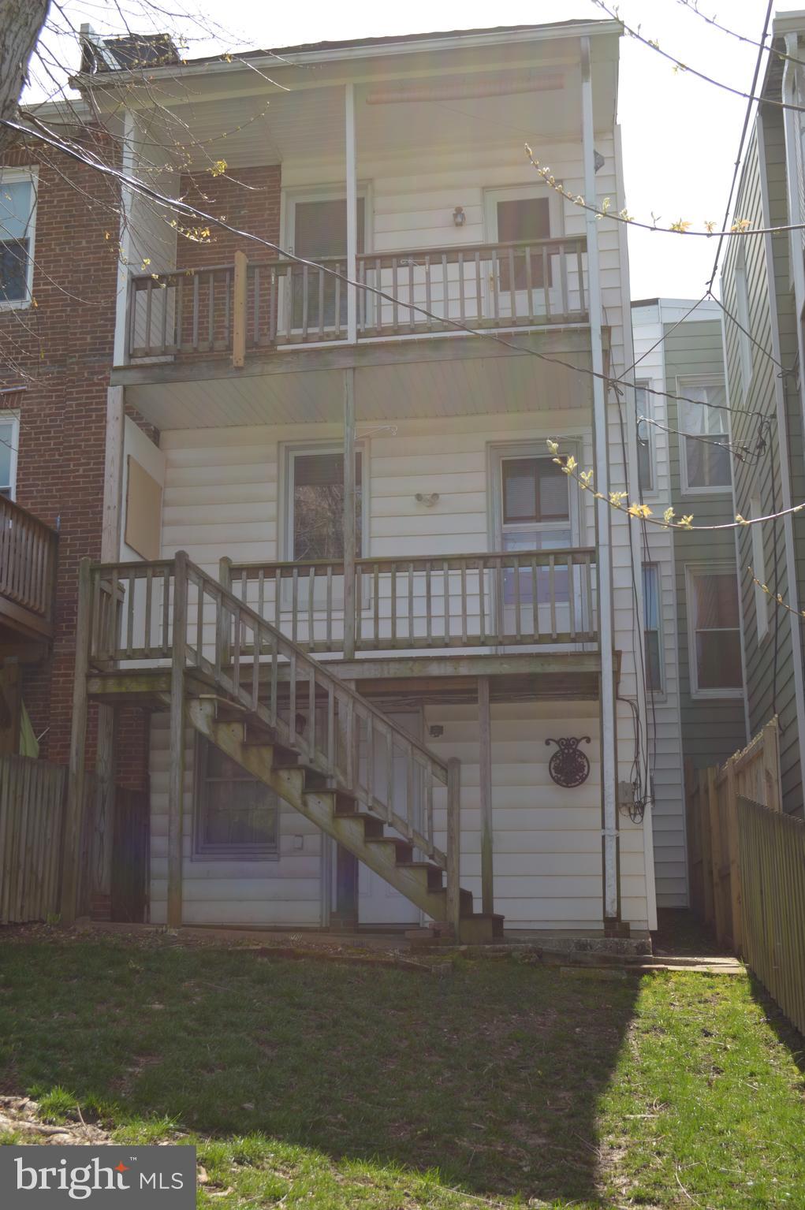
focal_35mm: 42
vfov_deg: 46.4
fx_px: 1411
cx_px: 402
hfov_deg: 31.8
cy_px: 605
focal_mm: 28
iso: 100
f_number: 6.3
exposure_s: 1/200
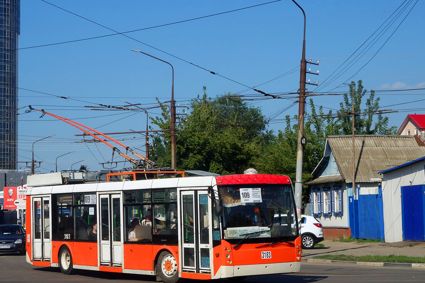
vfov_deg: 20.9
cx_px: 165
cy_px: 124
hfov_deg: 30.9
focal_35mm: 65
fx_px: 767
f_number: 7.1
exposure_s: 1/500
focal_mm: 17.6
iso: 125
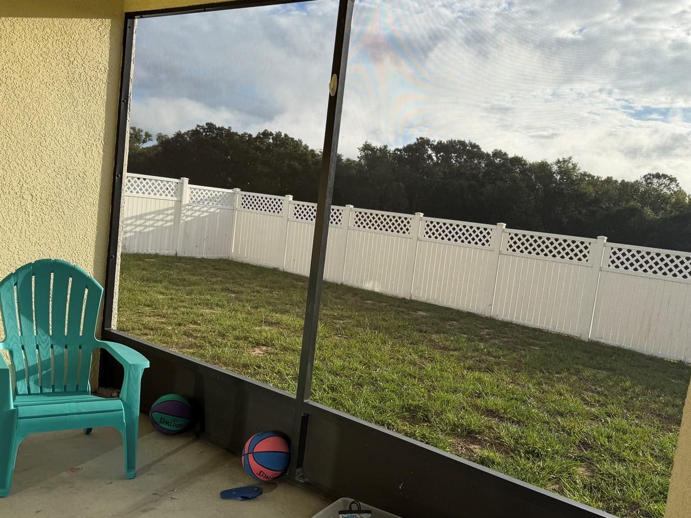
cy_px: 275
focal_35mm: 31
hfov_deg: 58.3
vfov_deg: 45.4
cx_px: 354
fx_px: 619
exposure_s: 1/3953
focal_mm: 6.76
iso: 80
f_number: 1.78
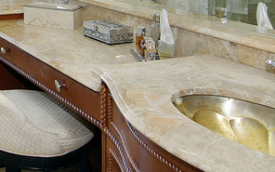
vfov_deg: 21.9
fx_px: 405
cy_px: -43
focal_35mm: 54
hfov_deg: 31.1
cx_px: -62
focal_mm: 12
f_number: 8
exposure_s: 1/13
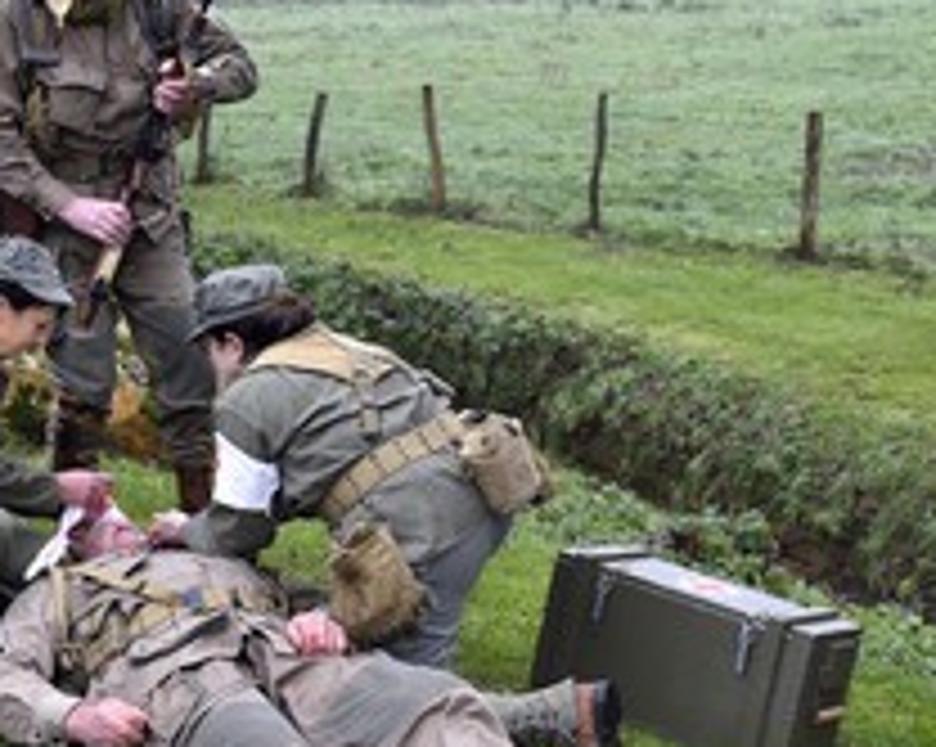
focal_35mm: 72
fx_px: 1993
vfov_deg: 21.2
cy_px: 477
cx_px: 396
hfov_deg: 26.4
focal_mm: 38
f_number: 5.6
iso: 1600
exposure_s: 1/250
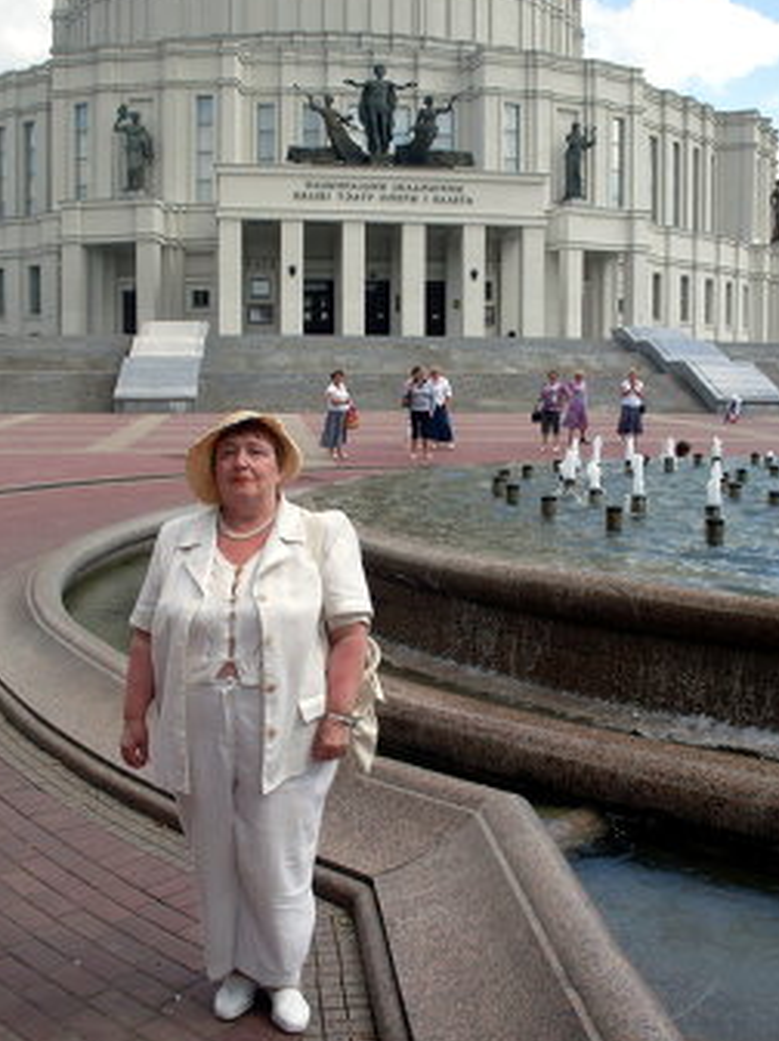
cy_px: 513
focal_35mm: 39
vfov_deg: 47.9
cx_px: 388
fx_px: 1172
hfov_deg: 36.8
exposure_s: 1/180
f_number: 8.4
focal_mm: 6.3
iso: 80
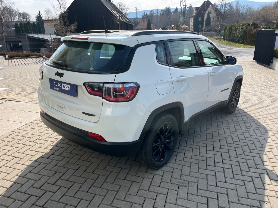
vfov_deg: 53.1
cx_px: 139
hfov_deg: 67.3
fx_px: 209
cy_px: 104
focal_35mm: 26
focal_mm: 5.1
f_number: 1.6
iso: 50
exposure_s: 1/2062
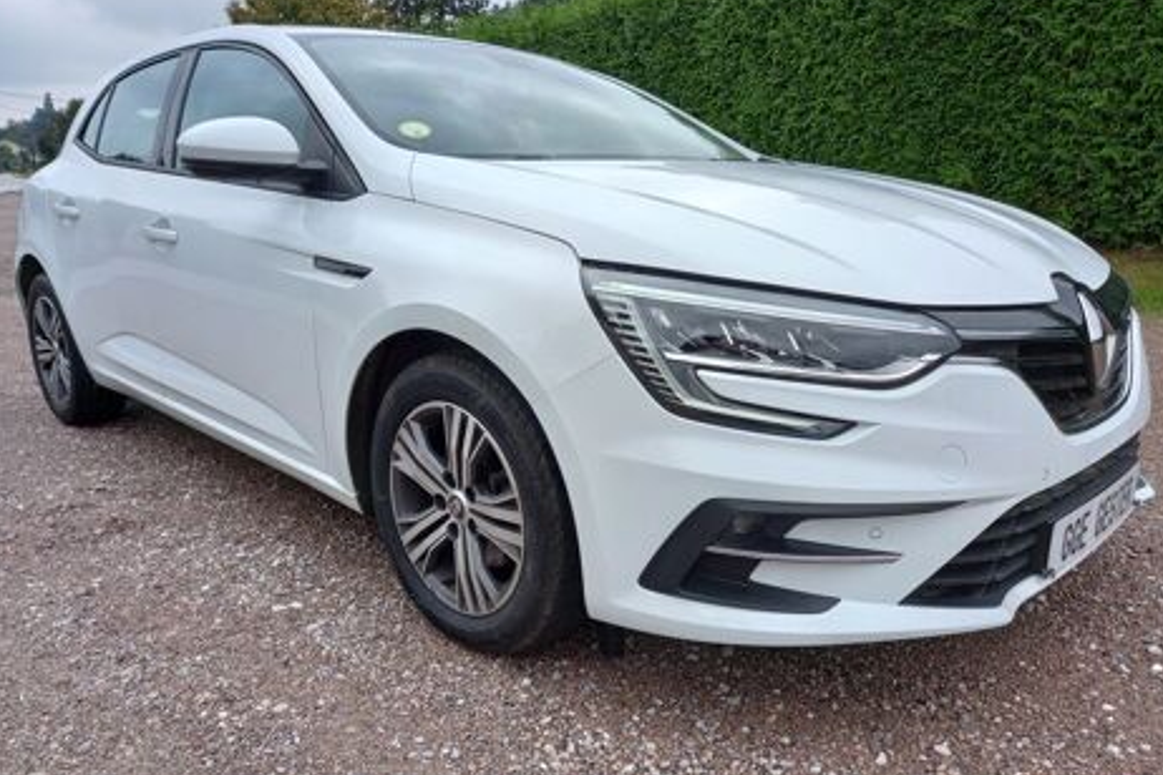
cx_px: 579
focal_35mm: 27
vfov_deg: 47.9
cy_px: 420
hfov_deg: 67.4
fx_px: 872
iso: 25
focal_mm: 4.6
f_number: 2
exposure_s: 1/202
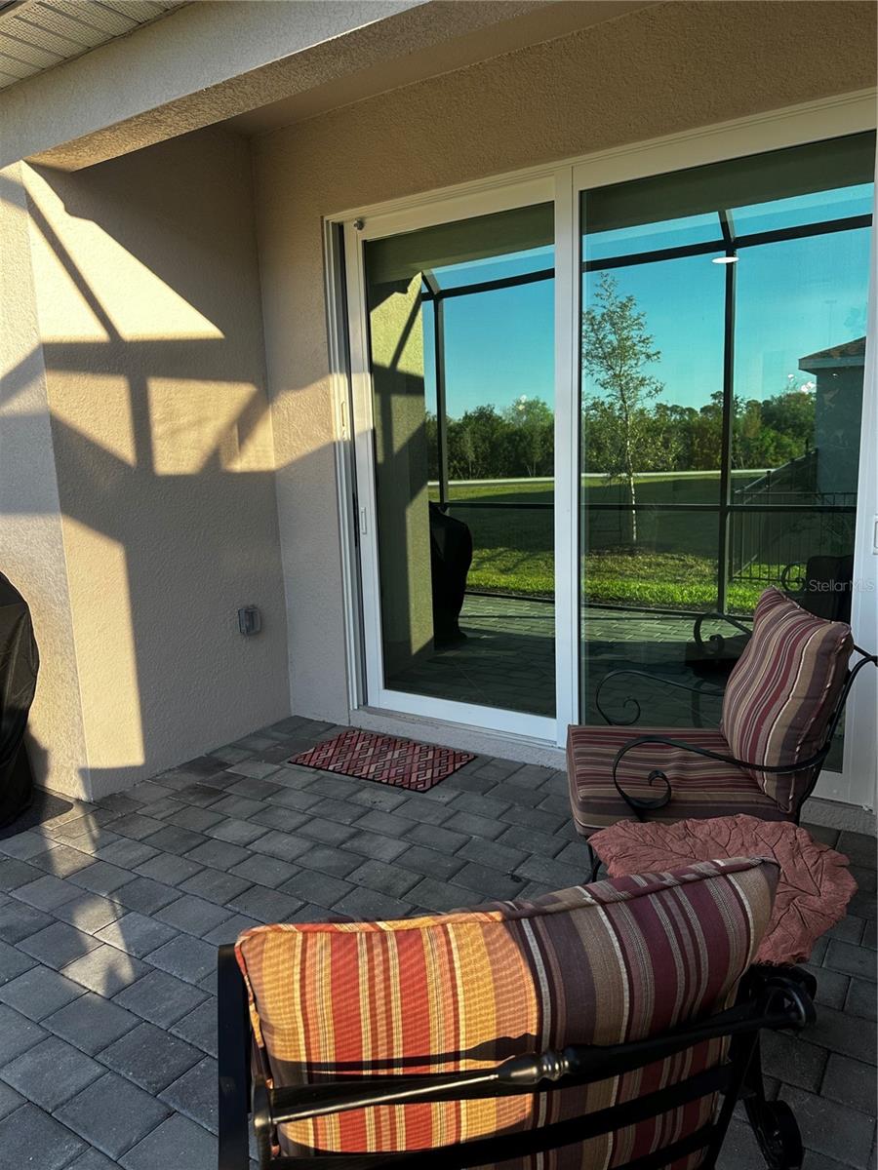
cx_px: 439
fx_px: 812
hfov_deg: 56.8
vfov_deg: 71.6
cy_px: 585
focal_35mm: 24
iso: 80
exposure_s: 1/361
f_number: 1.78
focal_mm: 6.86
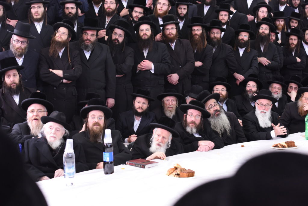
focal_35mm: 70
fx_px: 599
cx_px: 154
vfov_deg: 19.5
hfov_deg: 28.8
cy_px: 103
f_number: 4.5
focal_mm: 70
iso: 2500
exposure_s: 1/125
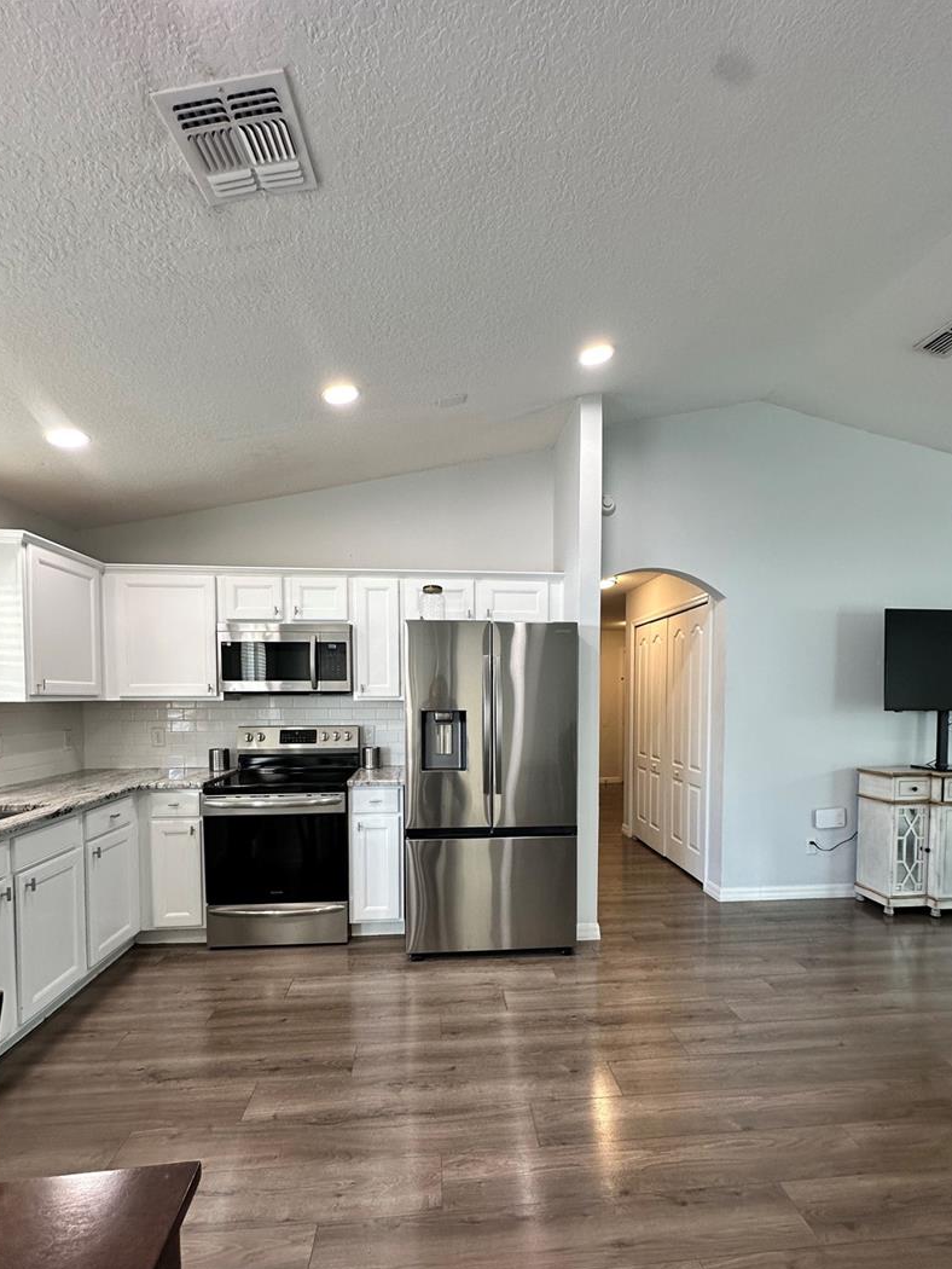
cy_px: 723
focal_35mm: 16
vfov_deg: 93.9
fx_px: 586
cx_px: 489
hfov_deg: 78.1
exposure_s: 1/120
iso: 200
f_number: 2.2
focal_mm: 2.22
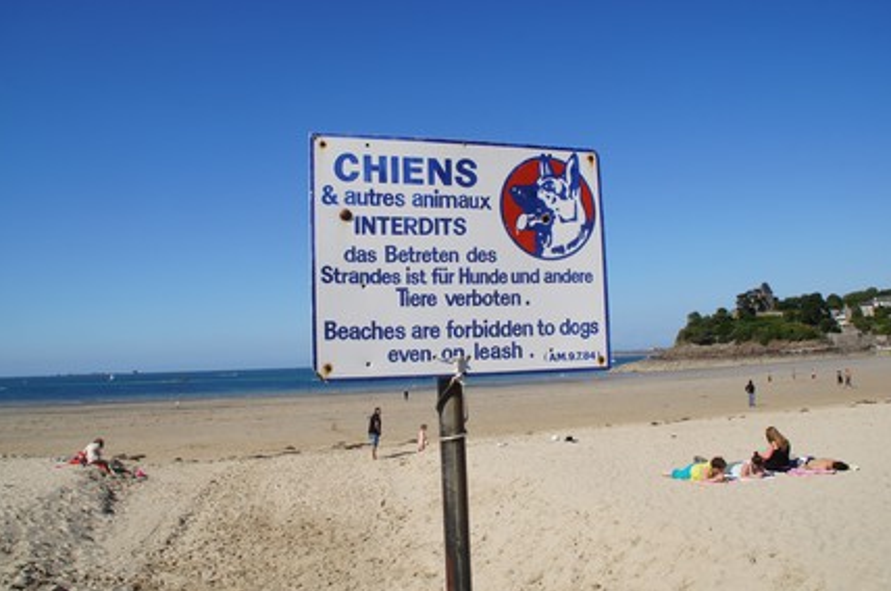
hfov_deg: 63.7
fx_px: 717
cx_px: 458
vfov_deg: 44.8
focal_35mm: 29
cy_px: 278
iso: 100
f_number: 11
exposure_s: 1/200
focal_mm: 18
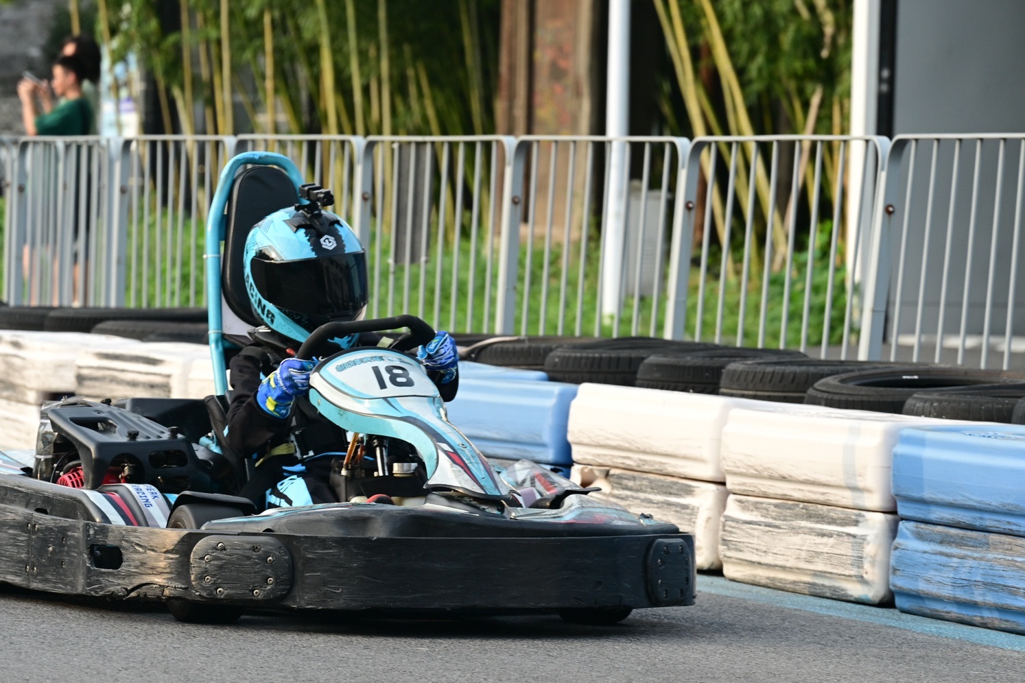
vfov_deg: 5.7
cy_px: 350
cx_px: 388
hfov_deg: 8.5
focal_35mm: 241
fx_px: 6861
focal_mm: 180
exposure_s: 1/500
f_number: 8
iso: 640
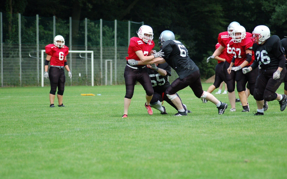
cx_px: 143
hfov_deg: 10.2
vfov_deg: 6.4
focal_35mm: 207
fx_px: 1615
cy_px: 88
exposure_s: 1/640
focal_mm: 135
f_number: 4.5
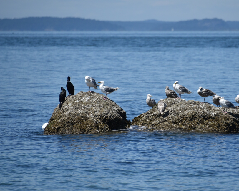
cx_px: 158
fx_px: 3139
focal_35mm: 444
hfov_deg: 4.4
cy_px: 94
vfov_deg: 3.5
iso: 100
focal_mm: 300
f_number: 6.3
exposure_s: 1/640
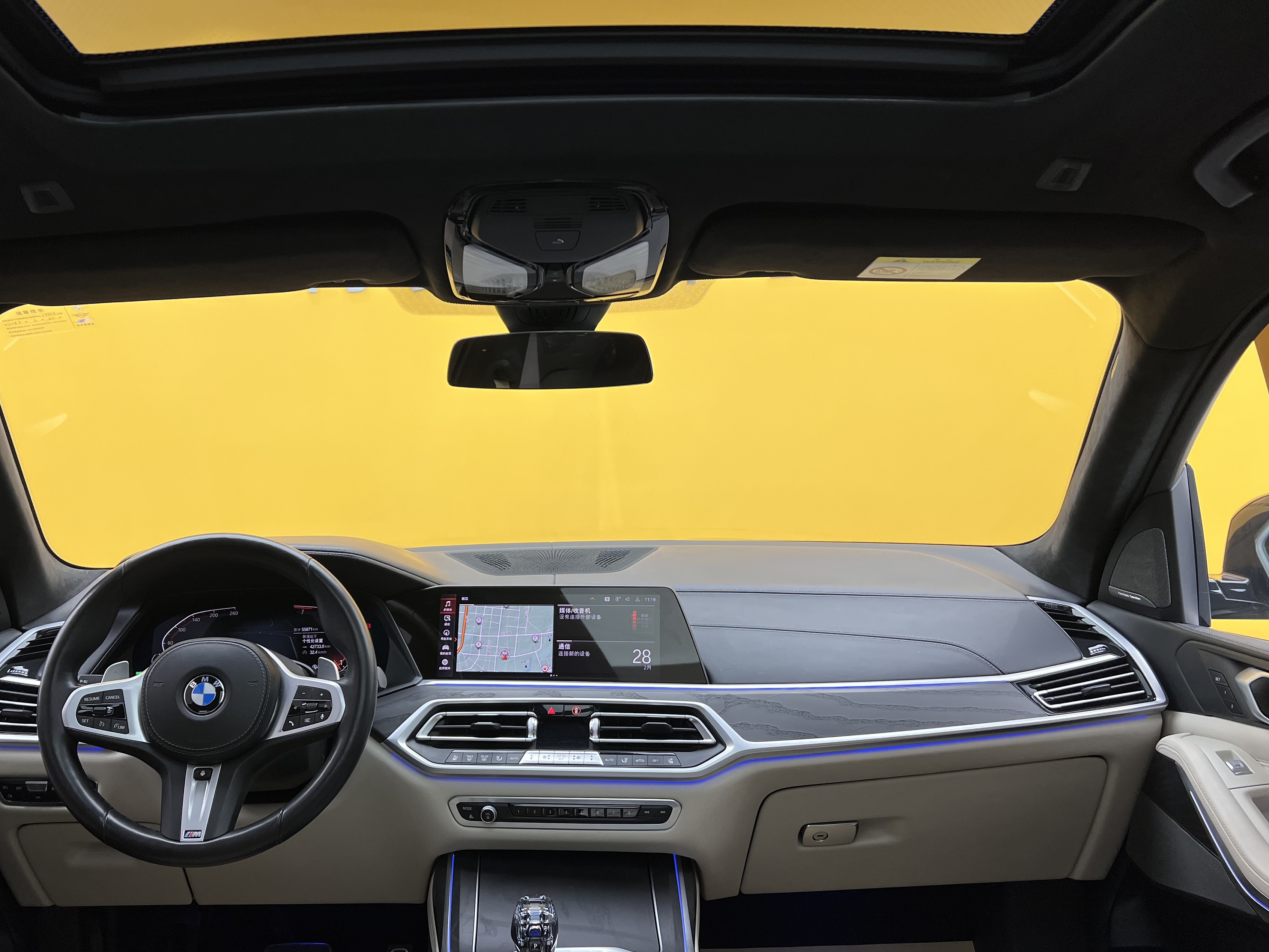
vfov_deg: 45.4
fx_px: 1136
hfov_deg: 58.1
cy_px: 507
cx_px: 545
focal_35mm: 31
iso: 64
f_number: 1.5
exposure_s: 1/100
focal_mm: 5.7
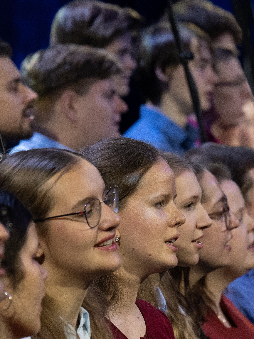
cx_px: 214
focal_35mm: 462
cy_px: 194
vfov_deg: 4.3
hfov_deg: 3.2
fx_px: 4521
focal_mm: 130
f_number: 4.5
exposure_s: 1/160
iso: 1000
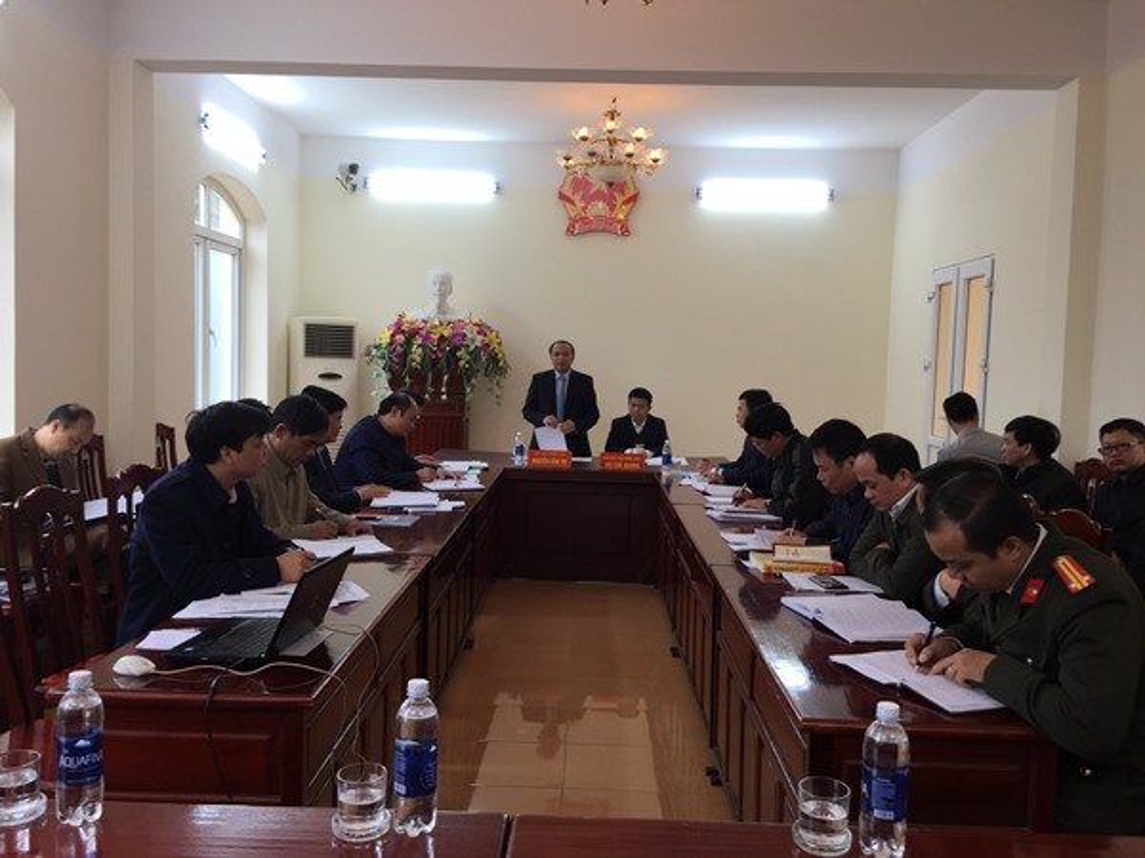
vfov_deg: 48.2
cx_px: 572
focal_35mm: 29
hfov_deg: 61.7
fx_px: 959
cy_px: 429
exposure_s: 1/50
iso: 32
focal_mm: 4.15
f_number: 2.2
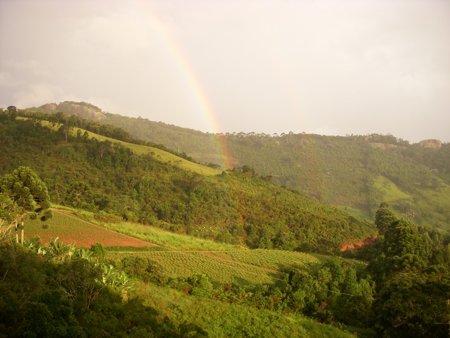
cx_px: 225
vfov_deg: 37.7
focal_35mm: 38
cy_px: 169
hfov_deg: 49.0
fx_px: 494
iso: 100
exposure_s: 1/250
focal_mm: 6.3
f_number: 3.3
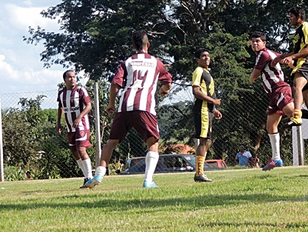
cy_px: 98
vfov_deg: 9.4
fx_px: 1406
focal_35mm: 158
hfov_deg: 12.5
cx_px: 218
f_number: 4.1
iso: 100
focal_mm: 17.8
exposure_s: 1/400
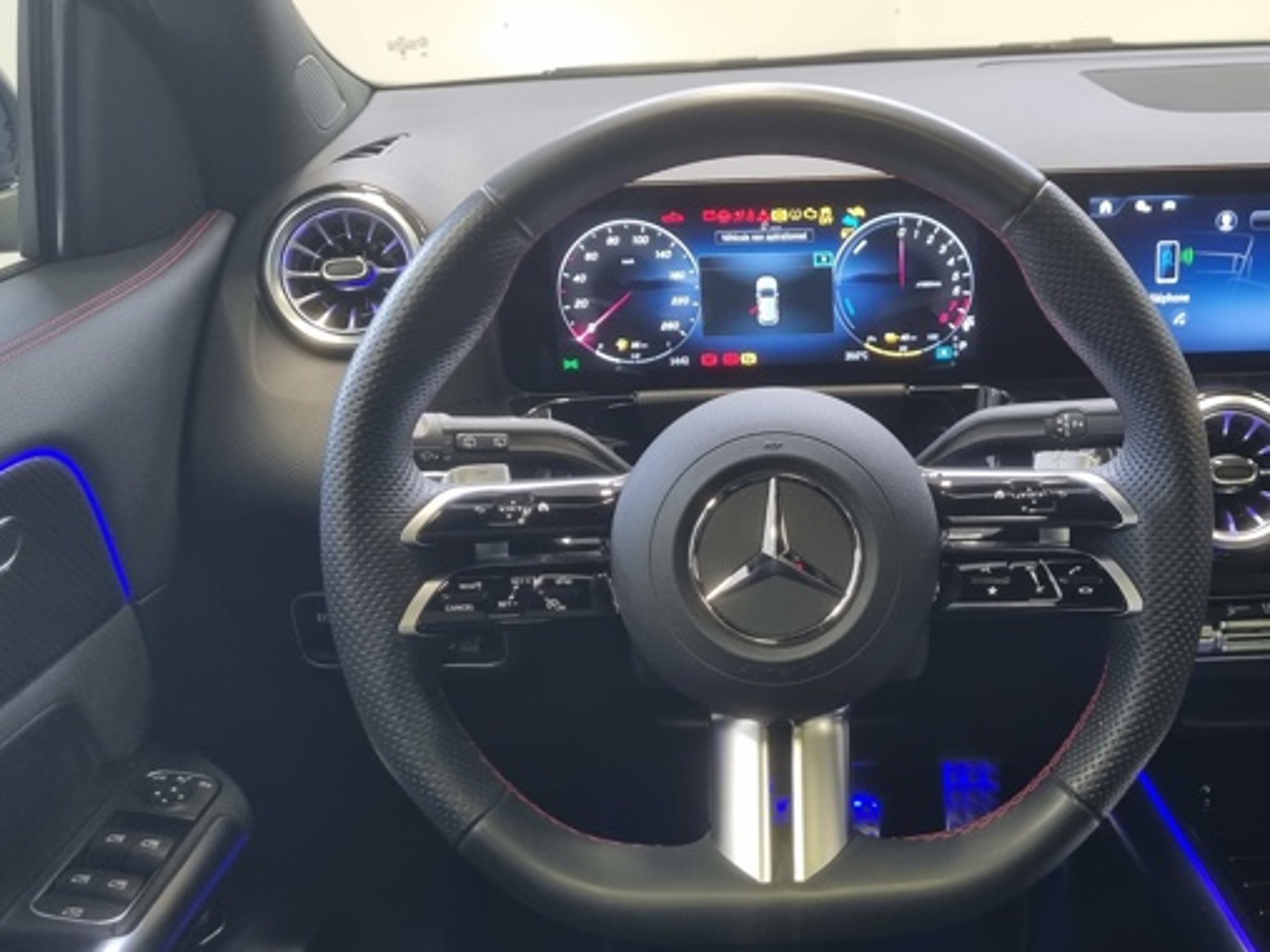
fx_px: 1504
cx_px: 869
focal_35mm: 41
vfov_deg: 35.1
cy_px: 471
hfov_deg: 45.0
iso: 250
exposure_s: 1/40
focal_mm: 5.4
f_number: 1.8
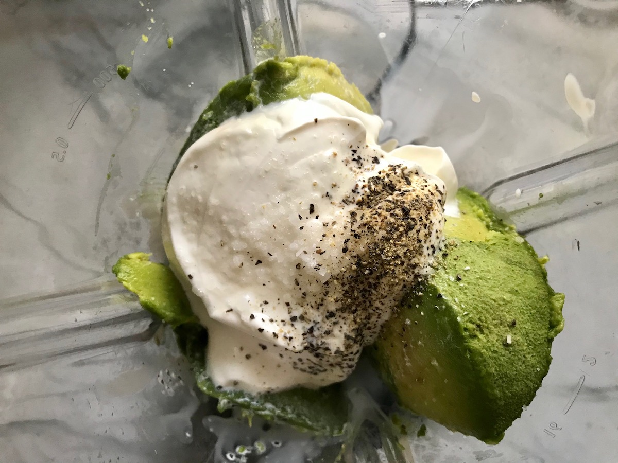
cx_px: 309
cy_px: 232
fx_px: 500
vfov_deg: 49.7
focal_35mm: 28
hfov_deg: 63.4
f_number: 1.8
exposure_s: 1/30
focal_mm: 3.99
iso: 40
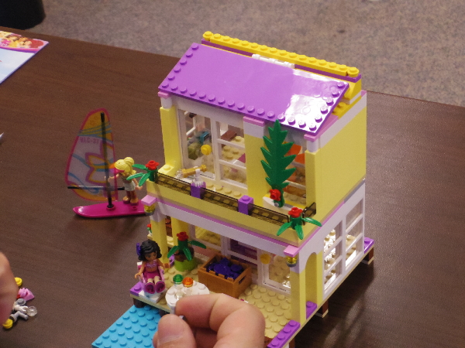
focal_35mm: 83
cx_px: 232
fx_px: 1115
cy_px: 174
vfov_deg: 17.8
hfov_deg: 23.6
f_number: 4.5
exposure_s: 1/100
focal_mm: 15
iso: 1000
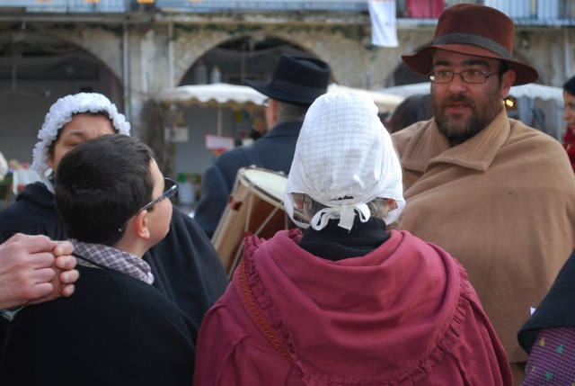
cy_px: 193
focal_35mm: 78
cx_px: 288
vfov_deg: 17.6
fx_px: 1248
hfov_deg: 25.9
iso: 200
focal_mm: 52
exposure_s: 1/80
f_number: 5.6
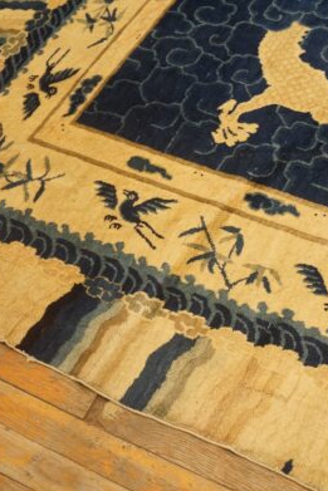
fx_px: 628
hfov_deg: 28.7
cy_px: 249
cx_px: 261
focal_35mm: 46
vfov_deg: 42.7
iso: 1000
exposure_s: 1/60
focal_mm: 20
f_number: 4
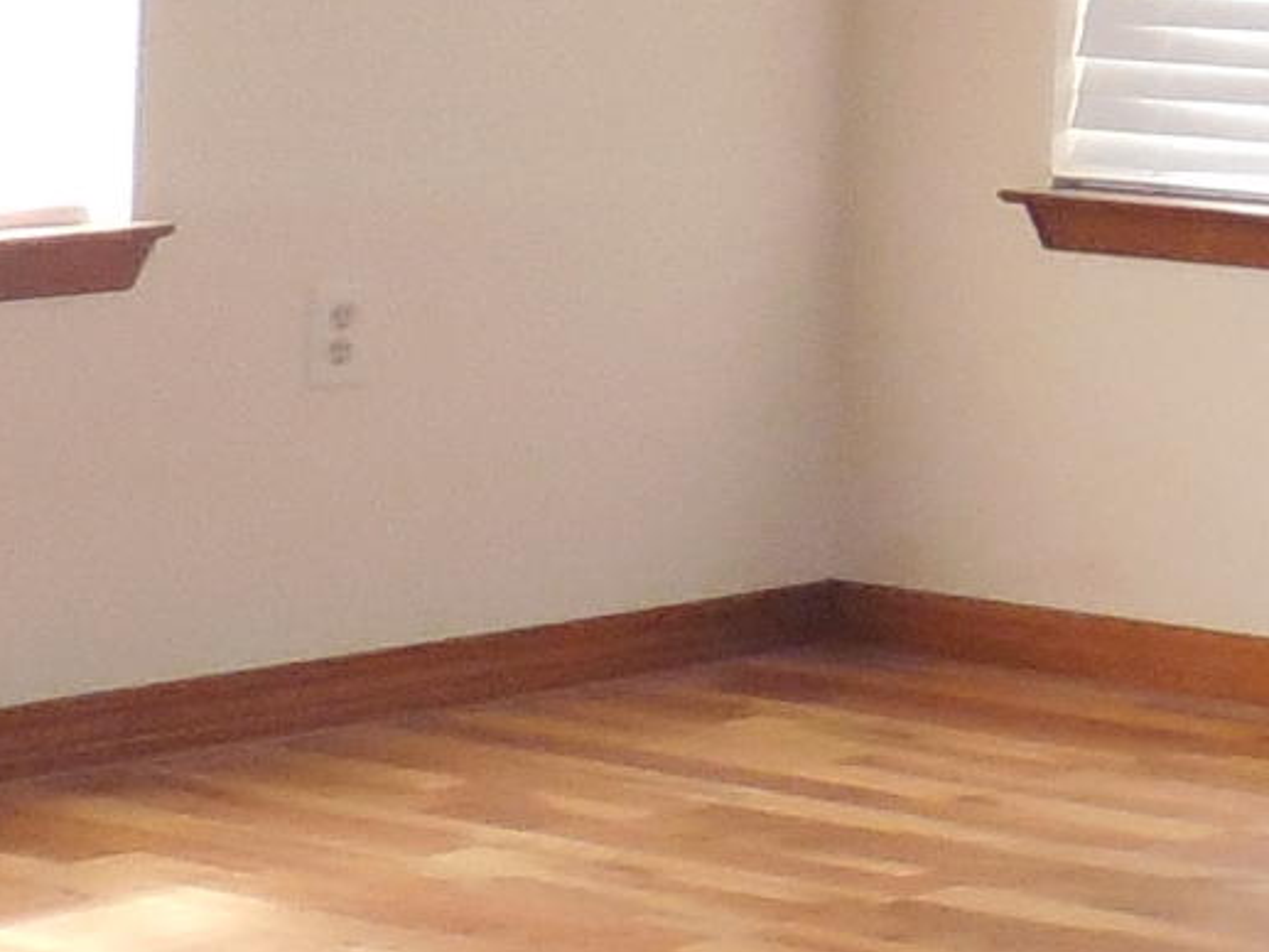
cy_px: -331
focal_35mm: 145
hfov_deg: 10.9
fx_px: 5317
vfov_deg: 10.0
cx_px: 3304
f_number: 3.3
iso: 400
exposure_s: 1/25
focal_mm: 4.5
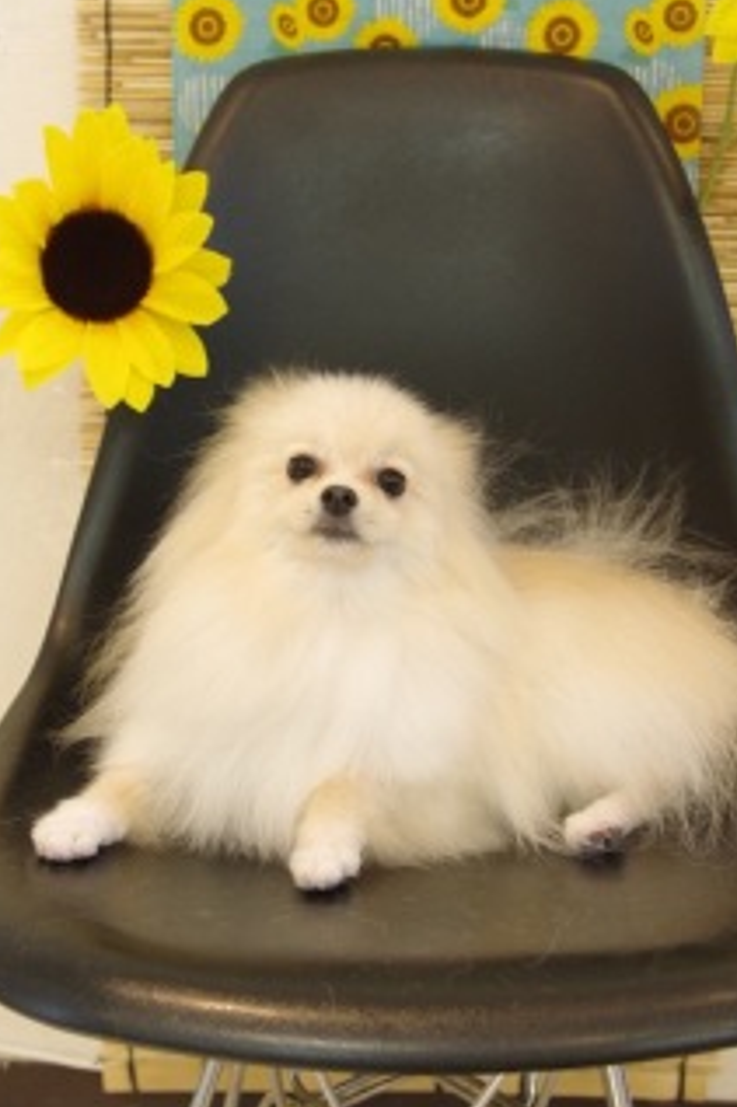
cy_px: 587
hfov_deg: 25.5
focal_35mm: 53
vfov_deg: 37.5
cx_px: 335
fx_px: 1629
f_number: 3.5
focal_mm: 28
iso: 1600
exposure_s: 1/125
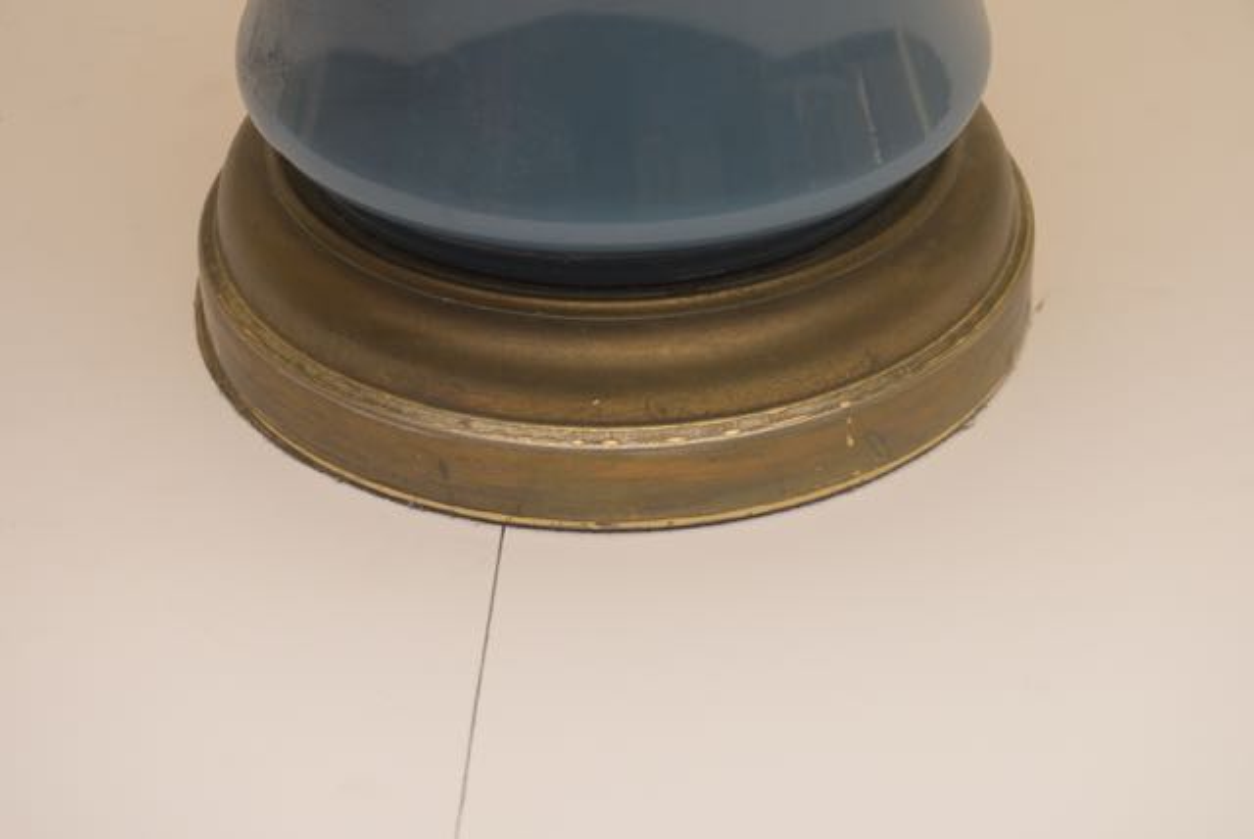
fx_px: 3452
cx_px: 627
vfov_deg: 13.9
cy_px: 420
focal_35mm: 99
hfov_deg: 20.6
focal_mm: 66
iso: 200
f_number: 8
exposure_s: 1/160
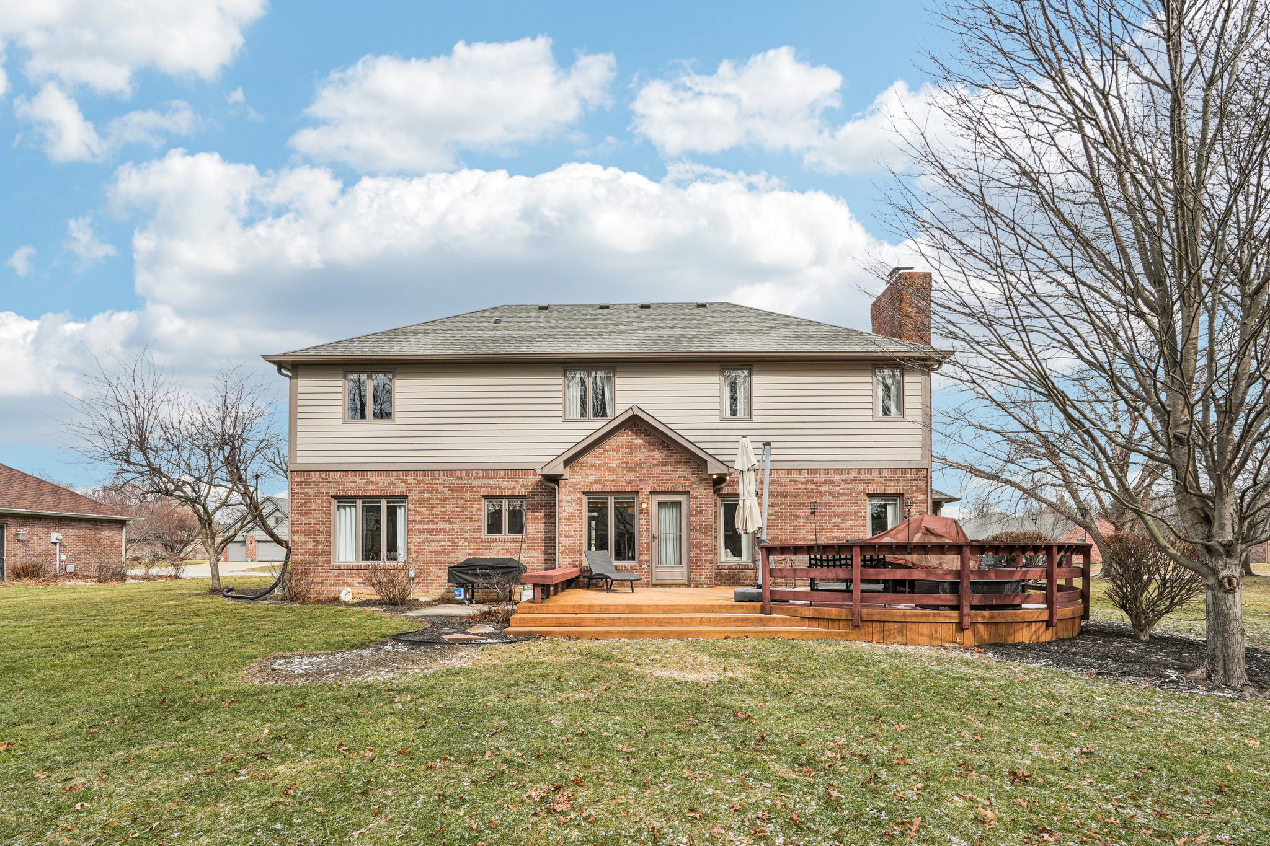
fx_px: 564
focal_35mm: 16
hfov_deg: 96.7
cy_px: 423
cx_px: 635
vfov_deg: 73.7
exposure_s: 1/200
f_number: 8
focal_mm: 16
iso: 100
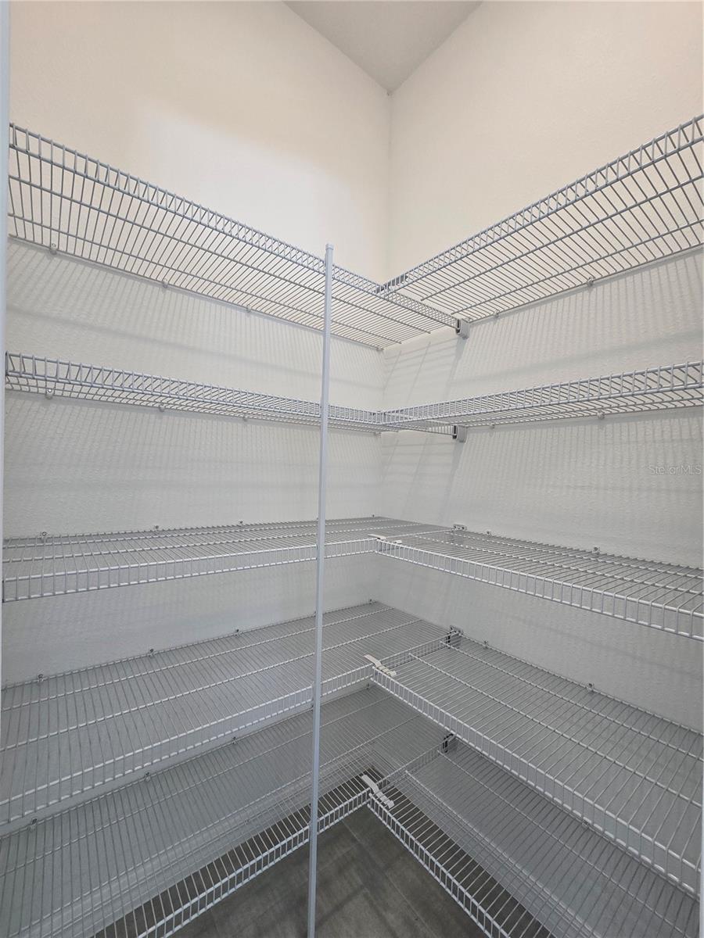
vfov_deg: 106.2
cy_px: 469
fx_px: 353
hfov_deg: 89.9
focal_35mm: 13
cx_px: 352
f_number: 2.2
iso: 64
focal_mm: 2.2
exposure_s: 1/60
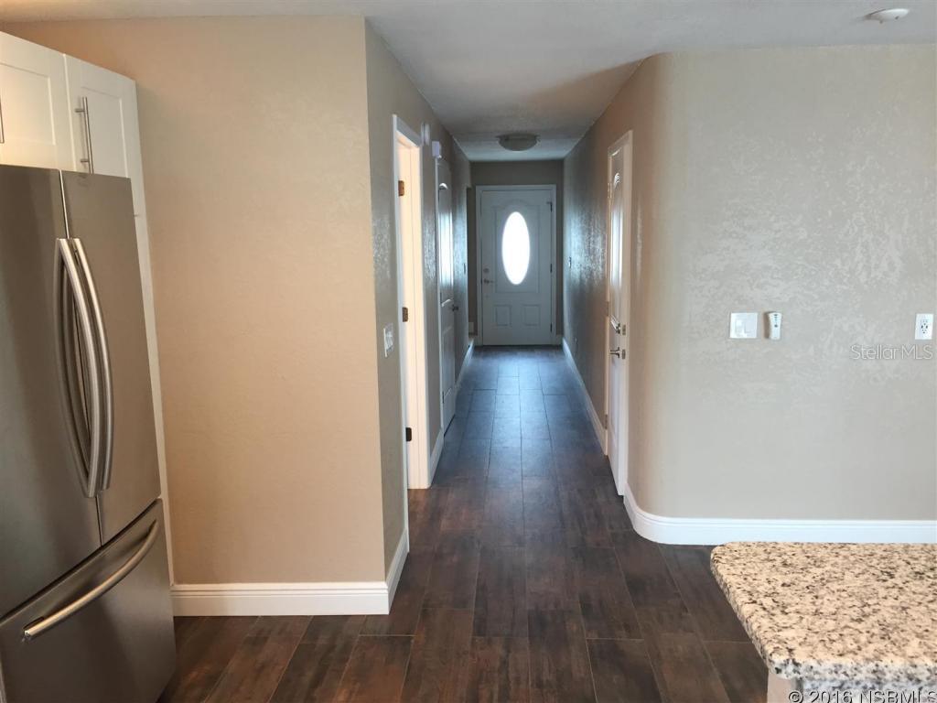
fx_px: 785
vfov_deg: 48.2
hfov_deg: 61.7
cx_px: 468
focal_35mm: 29
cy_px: 352
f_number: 2.2
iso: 100
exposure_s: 1/30
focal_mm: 4.15
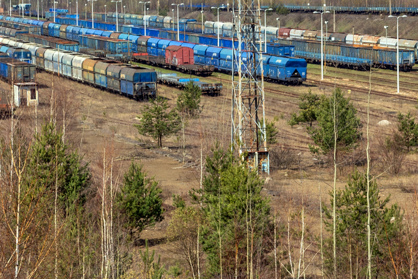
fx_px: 1974
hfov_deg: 12.1
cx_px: 254
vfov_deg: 8.0
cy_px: -23
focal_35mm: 170
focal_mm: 50
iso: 100
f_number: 10
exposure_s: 1/320
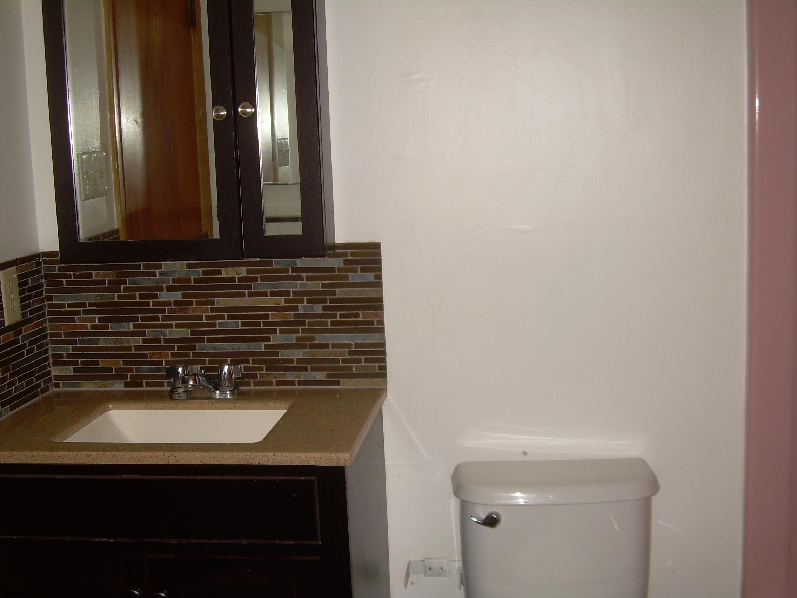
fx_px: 1082
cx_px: 398
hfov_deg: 40.4
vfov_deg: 30.9
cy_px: 299
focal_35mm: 47
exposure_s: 1/60
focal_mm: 7.7
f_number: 3
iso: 50
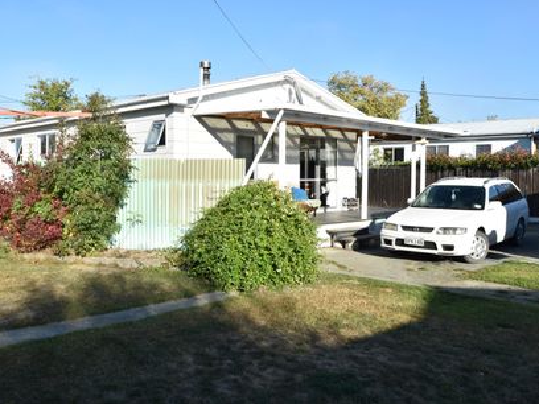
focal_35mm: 32
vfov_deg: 44.7
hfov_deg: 57.4
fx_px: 491
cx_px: 246
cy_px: 203
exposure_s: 1/400
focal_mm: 19
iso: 200
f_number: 10
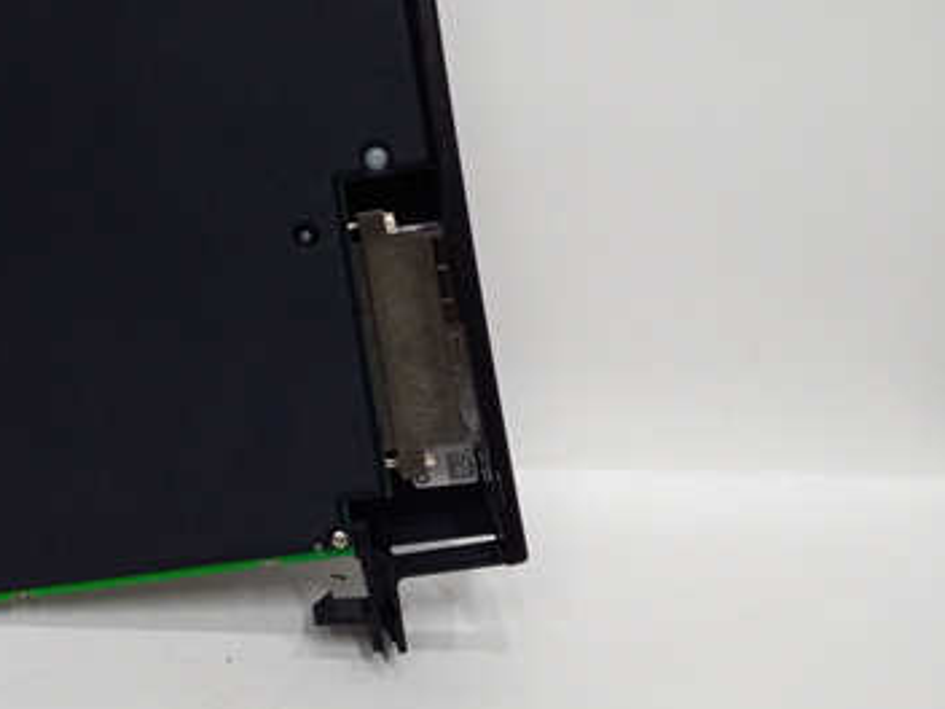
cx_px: 169
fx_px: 1256
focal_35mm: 46
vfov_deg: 30.9
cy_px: 172
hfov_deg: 39.4
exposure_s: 1/33
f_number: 2
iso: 331
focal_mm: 3.79
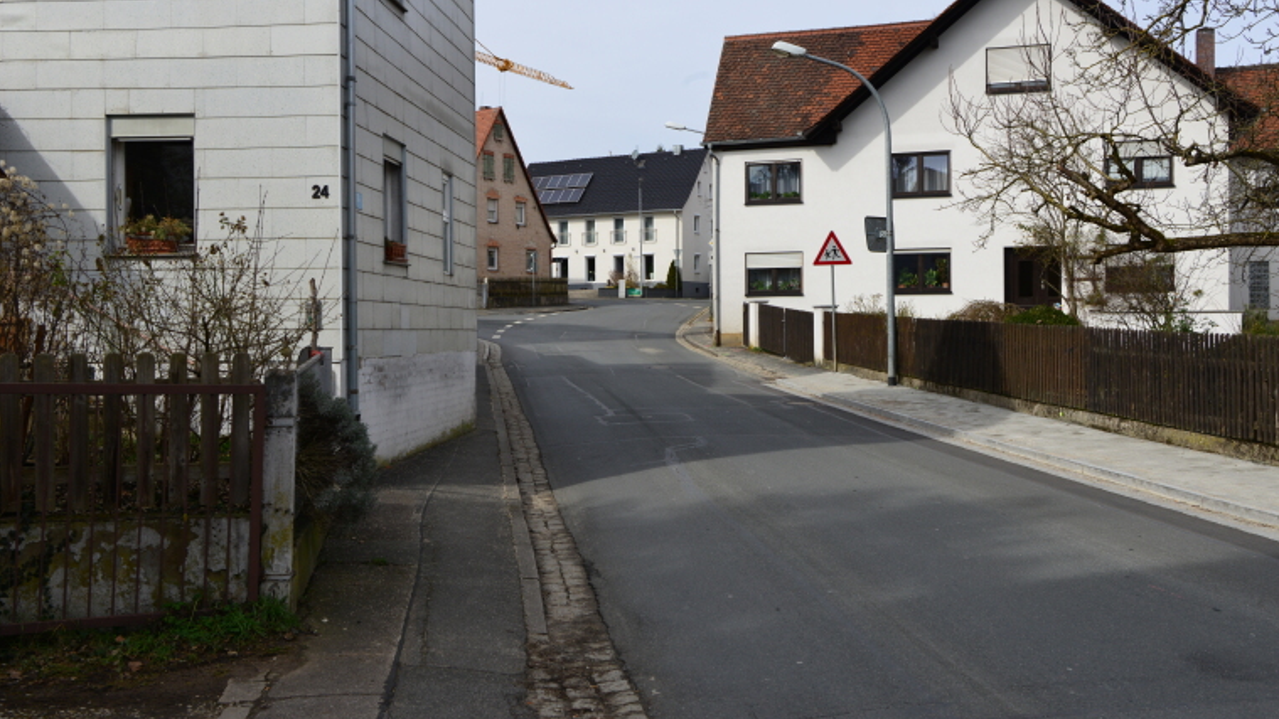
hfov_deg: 55.3
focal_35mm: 36
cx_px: 645
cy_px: 333
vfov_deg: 32.8
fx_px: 1221
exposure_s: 1/500
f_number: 11
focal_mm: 34
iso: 400
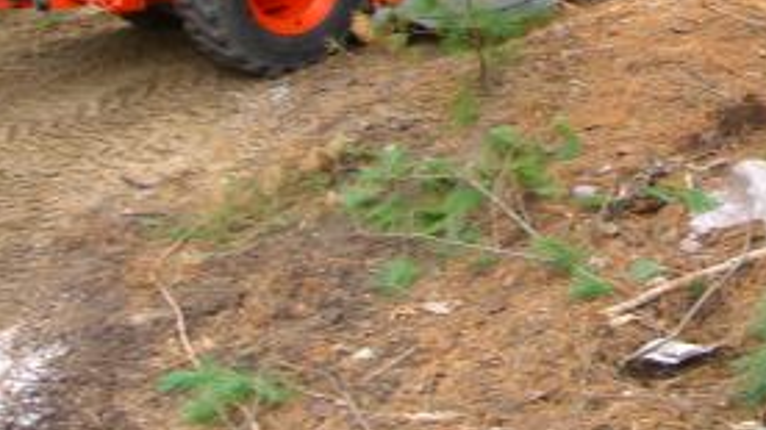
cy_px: -186
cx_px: 791
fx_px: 1949
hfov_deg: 21.4
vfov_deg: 12.1
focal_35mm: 96
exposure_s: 1/60
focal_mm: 7.9
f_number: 2.8
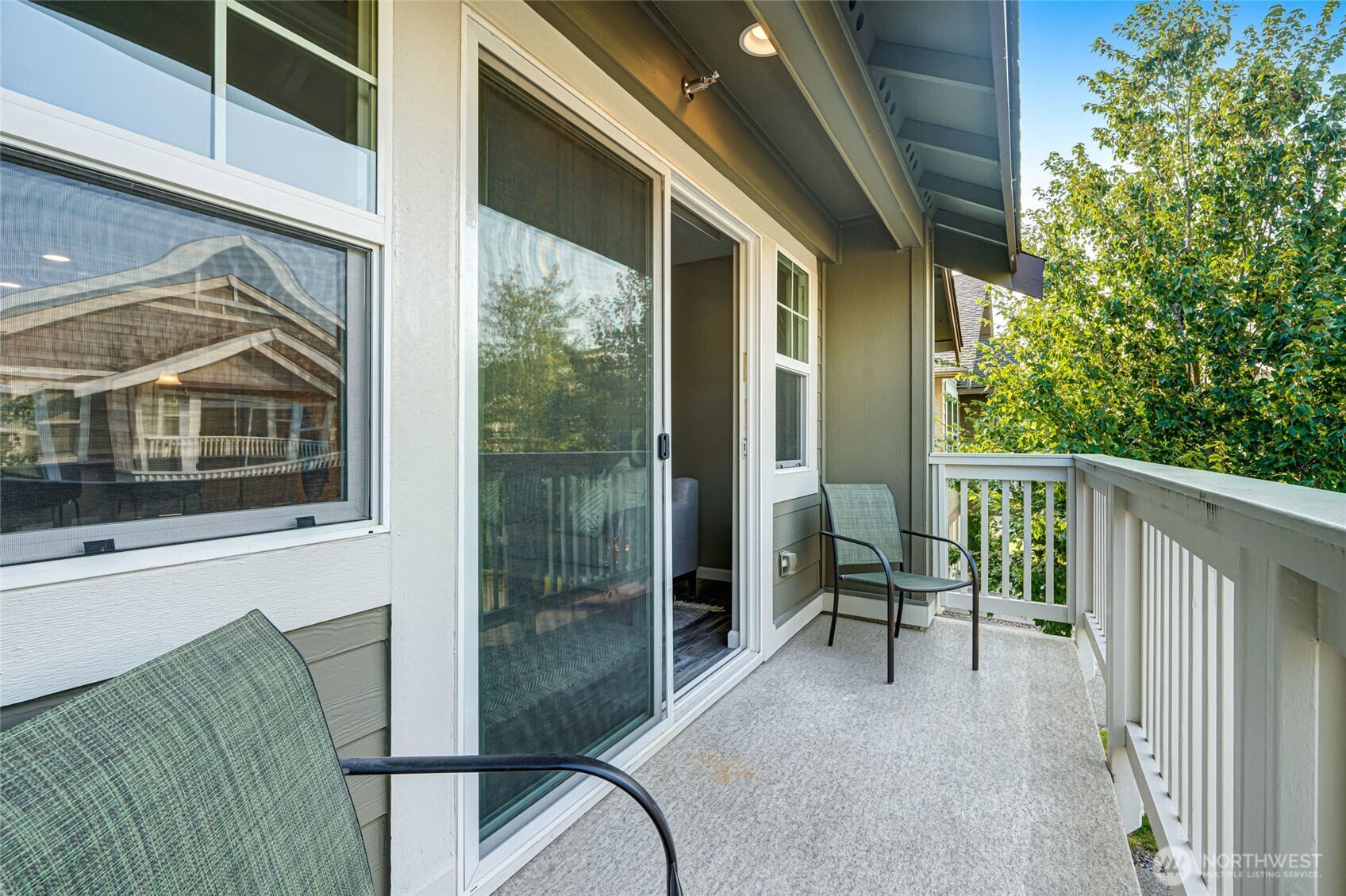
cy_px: 448
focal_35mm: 16
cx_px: 673
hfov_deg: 96.7
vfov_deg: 73.7
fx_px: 598
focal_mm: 16
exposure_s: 1/80
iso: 400
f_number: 10
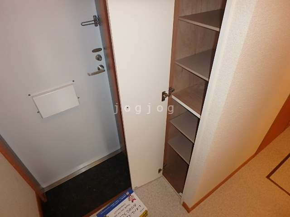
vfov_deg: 63.4
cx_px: 145
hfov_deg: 79.0
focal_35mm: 21
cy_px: 108
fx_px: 176
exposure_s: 1/30
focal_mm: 3.7
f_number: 3.5
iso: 400
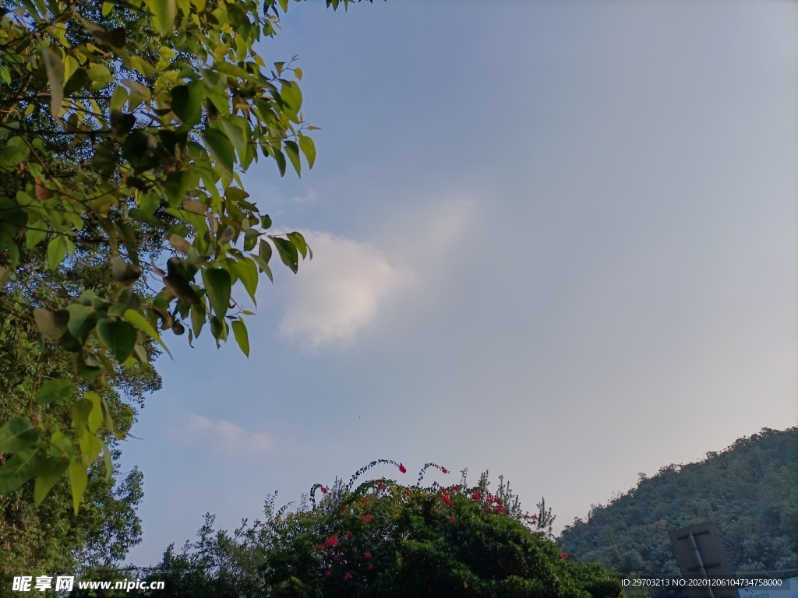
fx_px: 599
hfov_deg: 67.3
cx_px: 399
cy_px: 299
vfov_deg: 53.1
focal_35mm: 26
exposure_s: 1/1148
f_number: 1.8
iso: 104
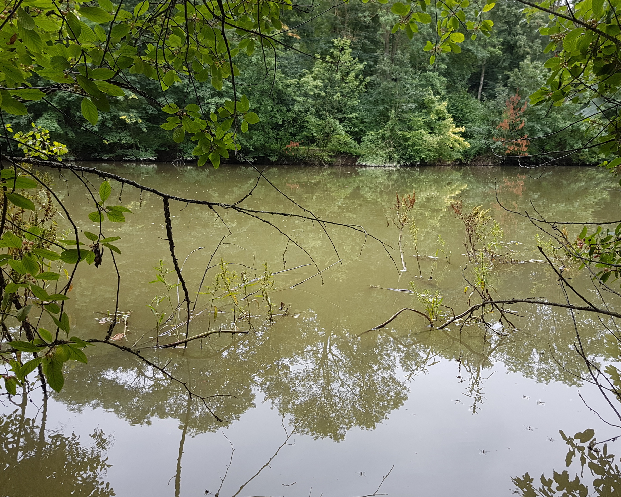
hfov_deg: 62.1
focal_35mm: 28
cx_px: 340
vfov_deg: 51.5
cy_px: 246
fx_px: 515
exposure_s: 1/100
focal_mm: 4.2
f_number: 1.7
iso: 40
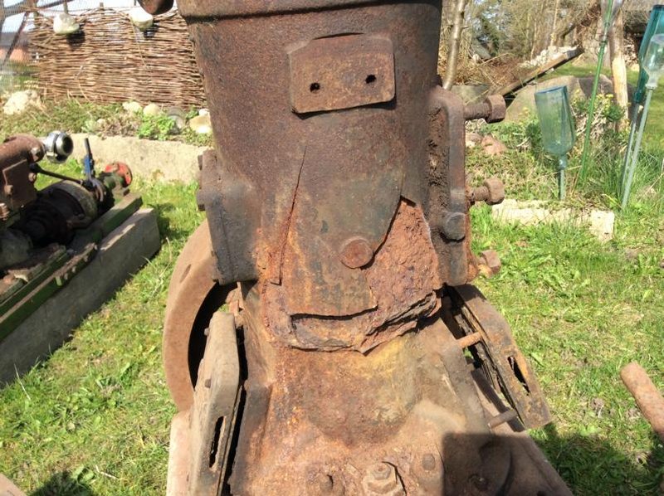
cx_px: 332
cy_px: 248
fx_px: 613
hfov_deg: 56.9
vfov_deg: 44.1
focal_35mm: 32
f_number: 2.4
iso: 32
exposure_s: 1/461
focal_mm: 3.3
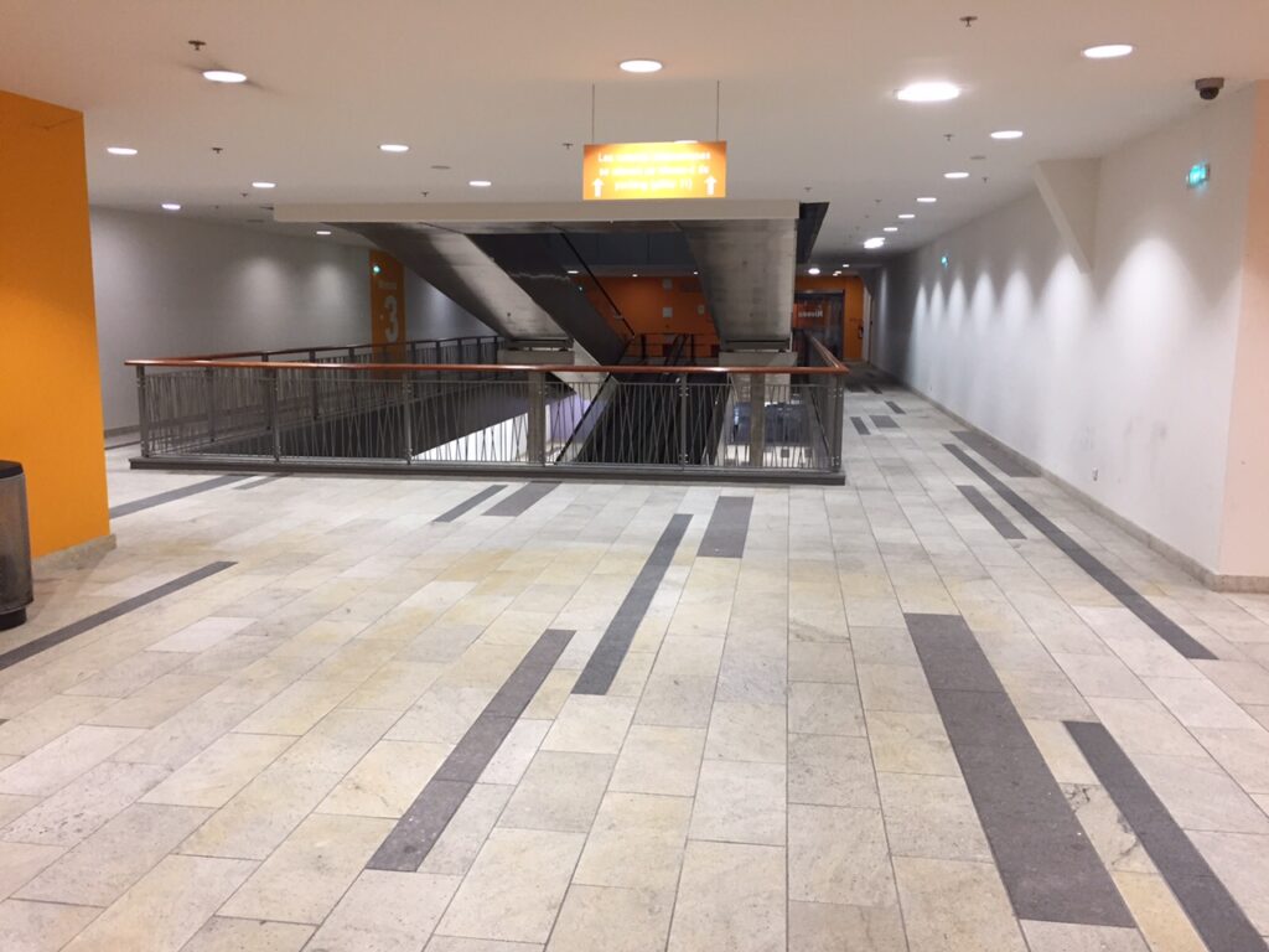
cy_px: 476
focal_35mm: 29
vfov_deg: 48.2
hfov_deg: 61.7
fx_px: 1063
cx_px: 634
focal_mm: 4.15
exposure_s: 1/33
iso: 64
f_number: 2.2
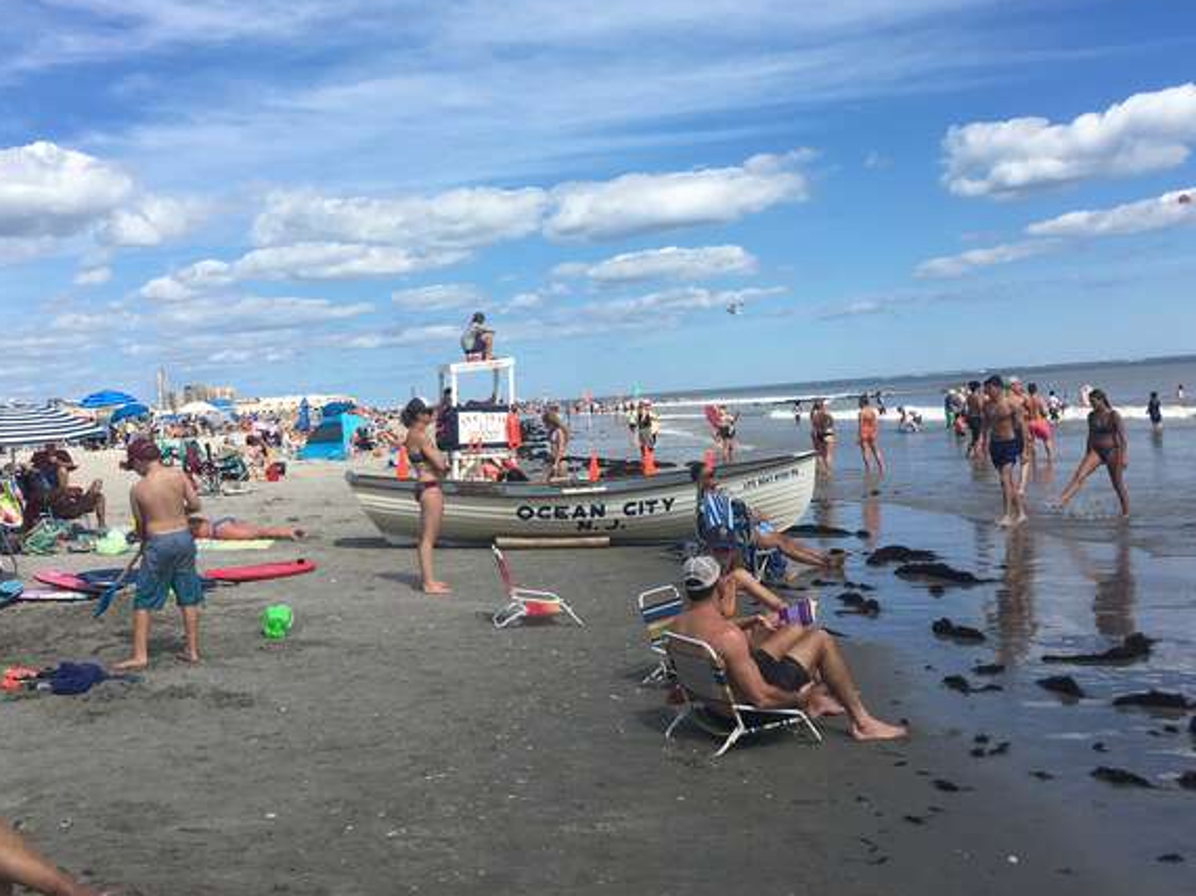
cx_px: 593
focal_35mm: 39
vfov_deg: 36.5
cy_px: 314
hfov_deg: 47.9
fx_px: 1347
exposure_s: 1/2481
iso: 25
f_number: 2.2
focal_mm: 4.15
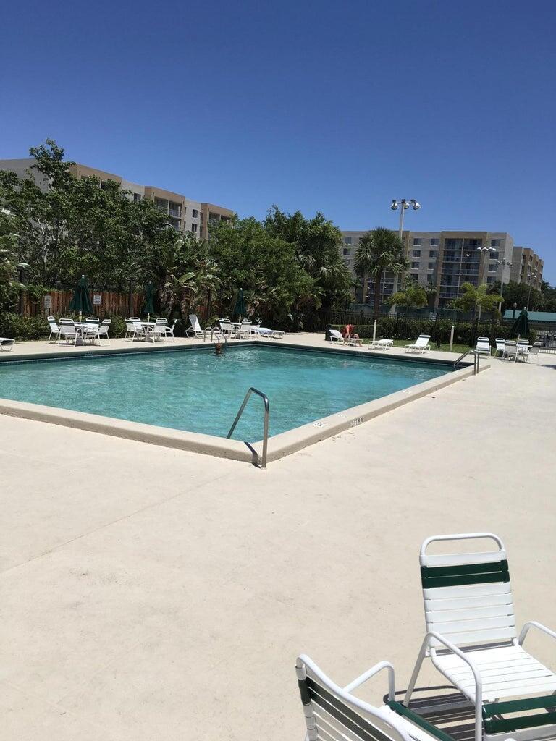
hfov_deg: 48.2
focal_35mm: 29
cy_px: 370
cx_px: 278
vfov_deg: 61.7
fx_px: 621
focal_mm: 4.15
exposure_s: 1/3077
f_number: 2.2
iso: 25
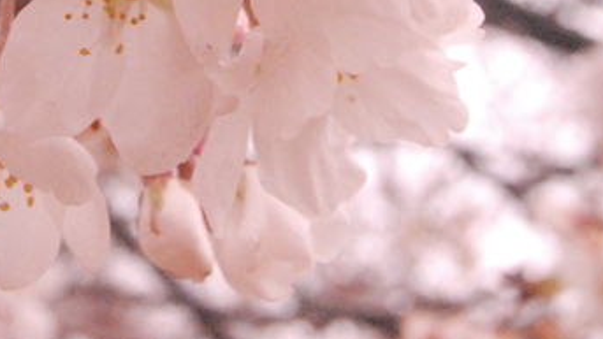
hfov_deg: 10.1
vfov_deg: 5.7
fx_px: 3383
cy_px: -227
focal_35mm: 212
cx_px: 7
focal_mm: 45
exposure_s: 1/500
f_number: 13
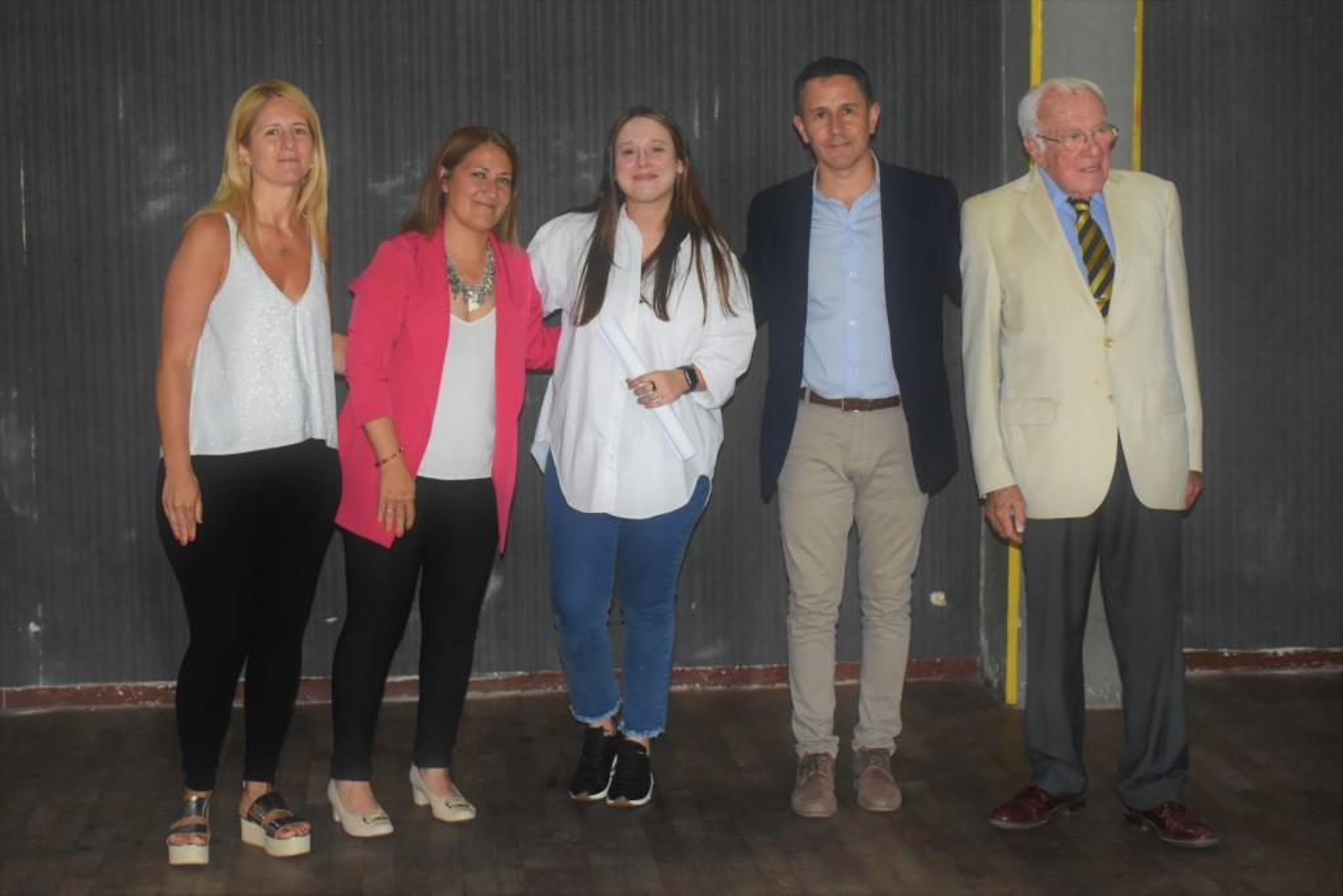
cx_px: 672
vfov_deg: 21.6
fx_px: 2350
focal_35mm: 63
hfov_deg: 31.9
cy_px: 448
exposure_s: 1/60
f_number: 7.1
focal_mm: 42
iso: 3200
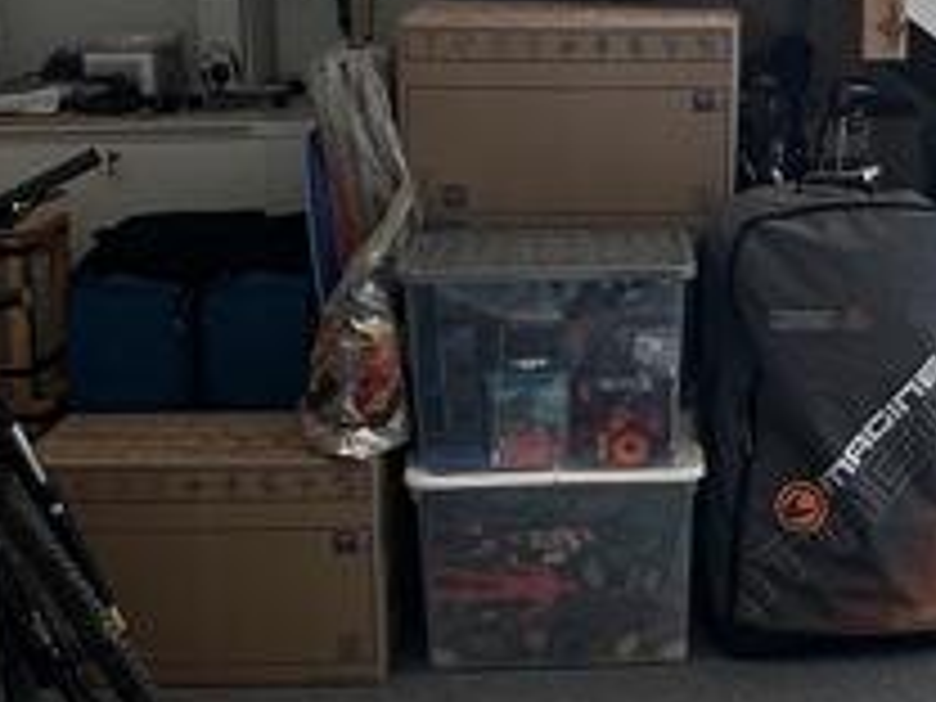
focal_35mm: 69
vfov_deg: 21.0
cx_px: 662
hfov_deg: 27.9
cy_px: 108
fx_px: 1866
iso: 40
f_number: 2.2
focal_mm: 2.22
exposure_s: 1/110
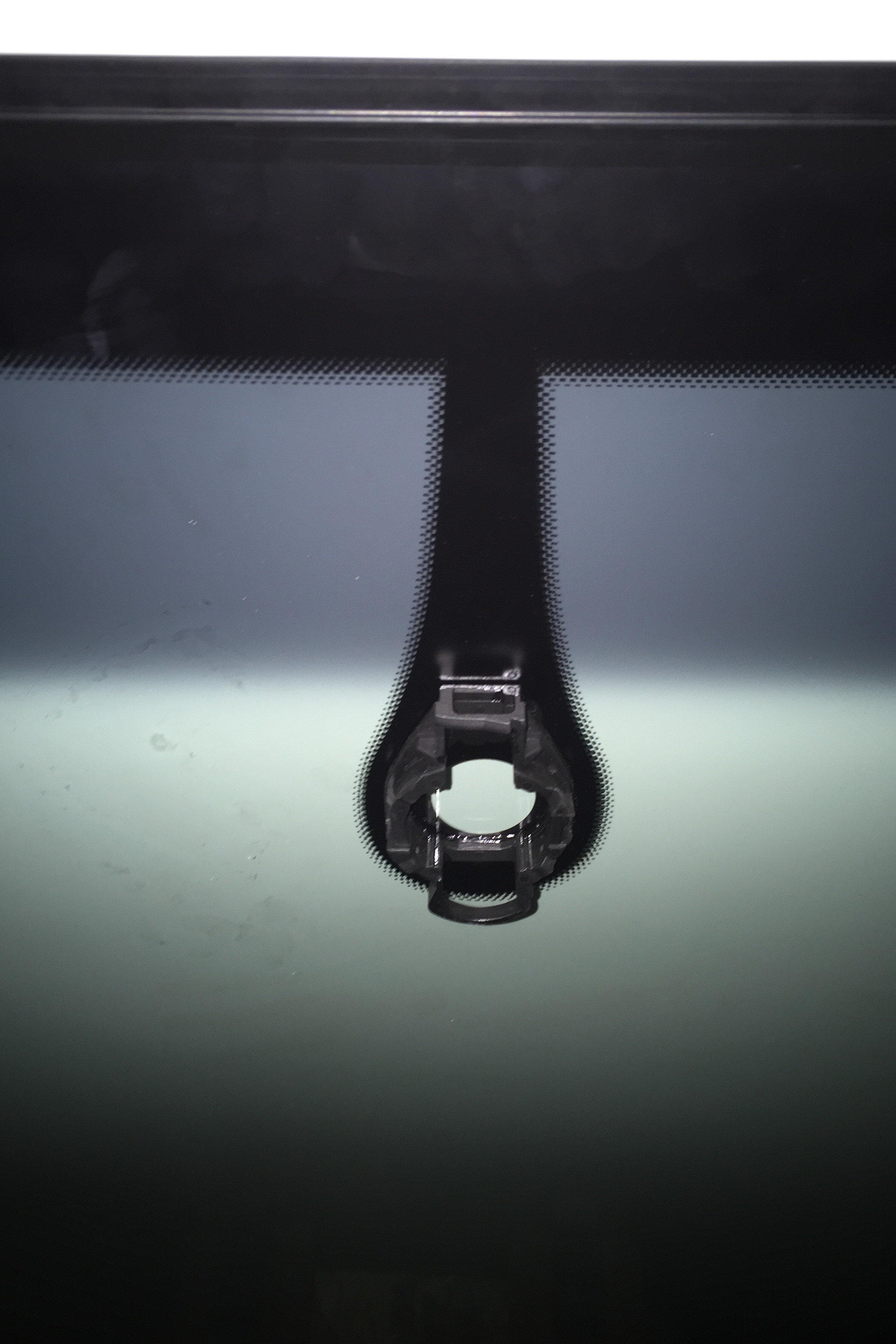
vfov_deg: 60.3
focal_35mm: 31
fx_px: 1157
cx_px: 471
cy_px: 681
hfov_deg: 42.3
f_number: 2.2
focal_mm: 4.15
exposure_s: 1/17
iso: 40
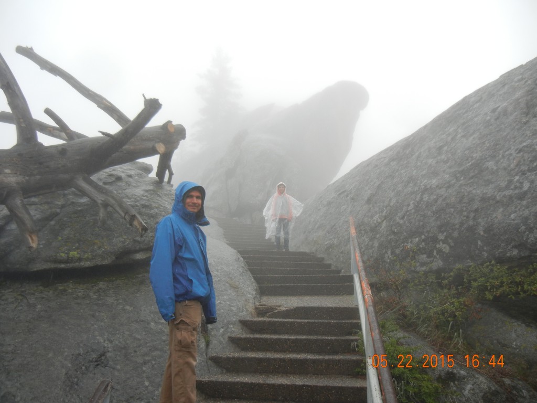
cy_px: 202
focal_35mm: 30
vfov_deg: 46.8
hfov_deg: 60.0
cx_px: 268
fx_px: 465
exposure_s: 1/499
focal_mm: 5.4
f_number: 3.5
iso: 160
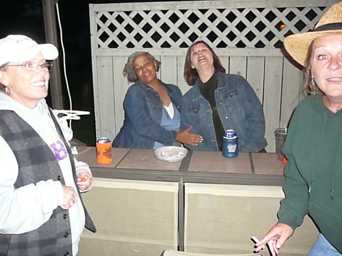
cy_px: 128
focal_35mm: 35
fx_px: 346
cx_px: 171
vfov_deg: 40.7
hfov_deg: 52.6
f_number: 2.8
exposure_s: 1/30
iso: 800
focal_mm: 5.2
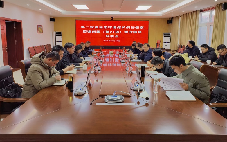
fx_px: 161
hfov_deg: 70.4
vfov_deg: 47.3
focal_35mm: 26
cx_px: 112
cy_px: 56
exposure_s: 1/50
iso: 320
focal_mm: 5.8
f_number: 4
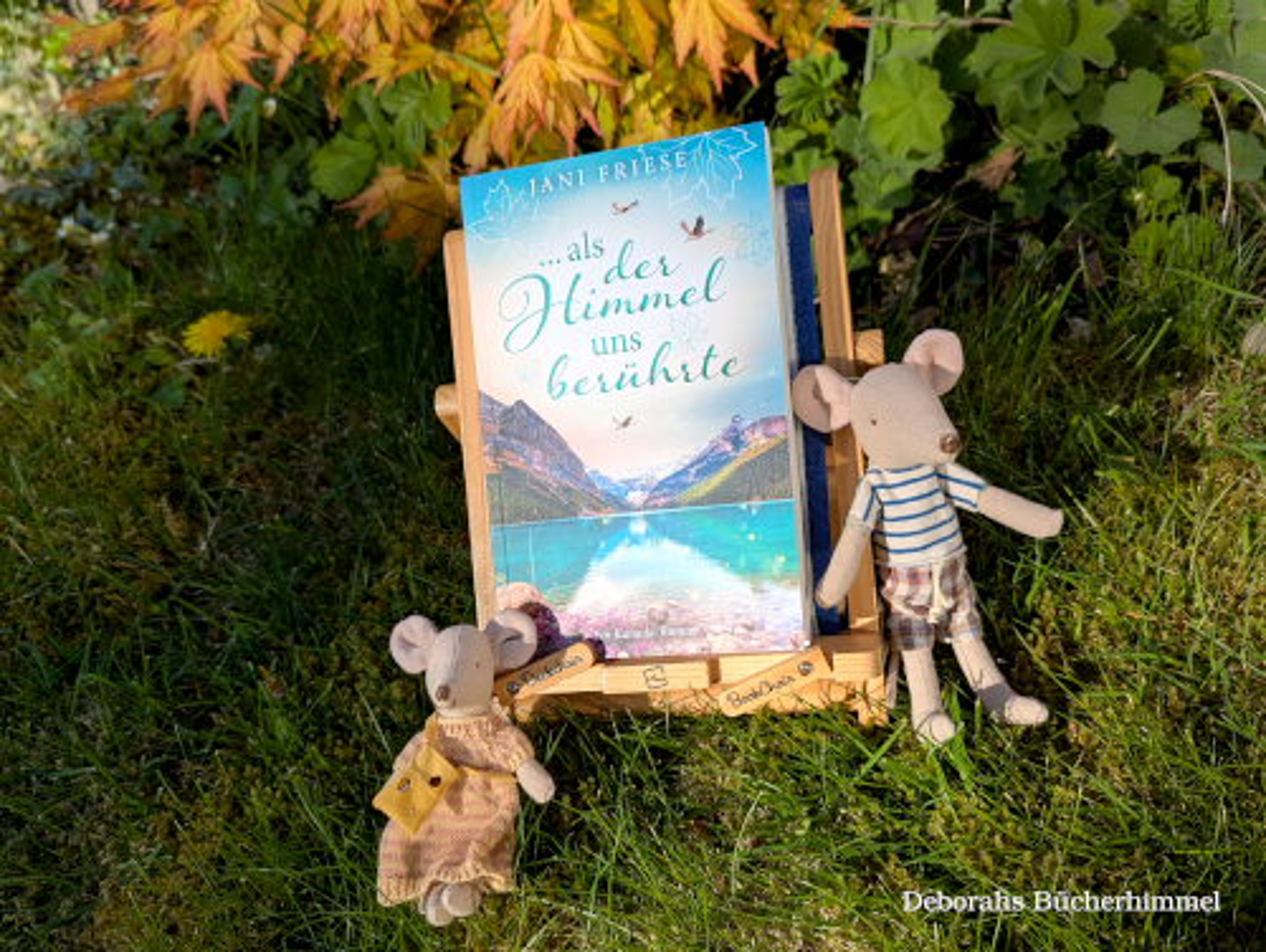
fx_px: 879
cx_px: 633
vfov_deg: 56.9
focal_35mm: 24
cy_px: 476
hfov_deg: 71.5
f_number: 1.85
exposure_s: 1/2137
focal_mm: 6.81
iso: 80
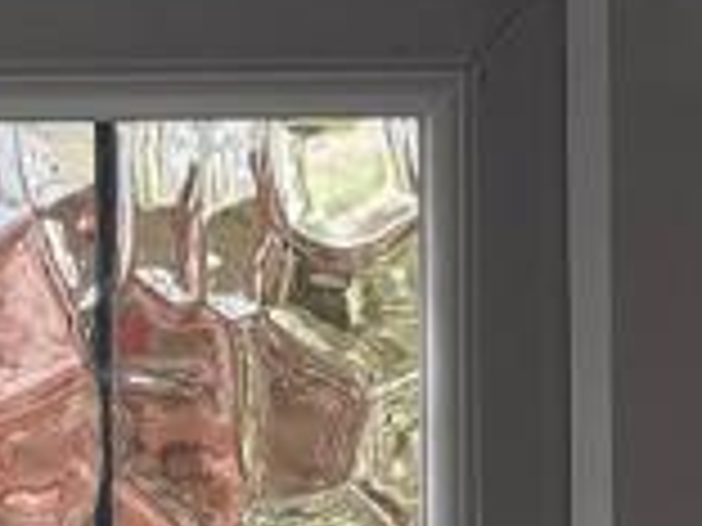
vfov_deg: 8.7
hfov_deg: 11.4
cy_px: 81
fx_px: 3468
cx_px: 742
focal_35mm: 171
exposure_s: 1/259
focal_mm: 5.96
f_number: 1.6
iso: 50
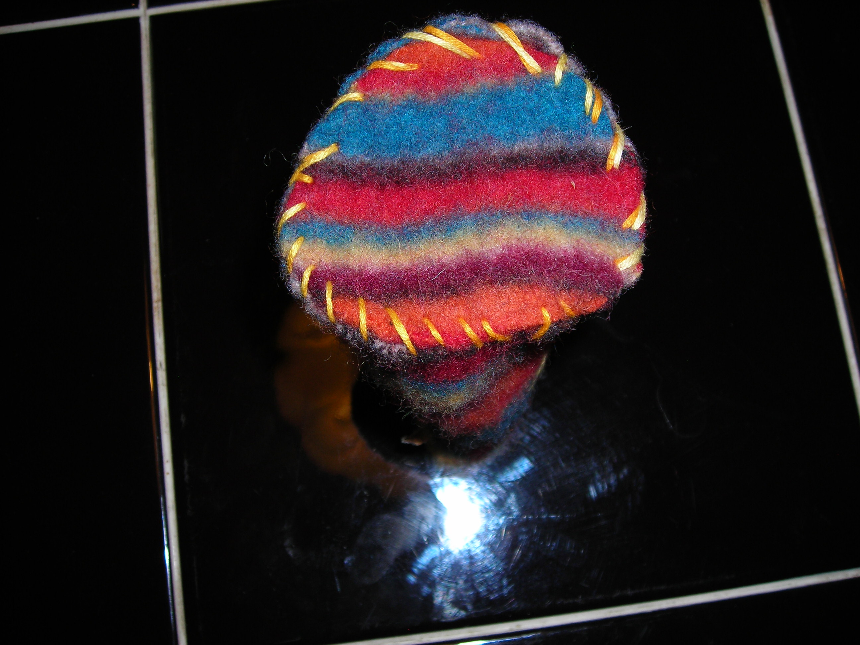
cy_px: 322
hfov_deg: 49.0
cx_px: 430
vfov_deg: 37.7
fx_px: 944
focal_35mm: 38
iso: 50
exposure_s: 1/60.1
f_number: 3.2
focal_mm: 6.3
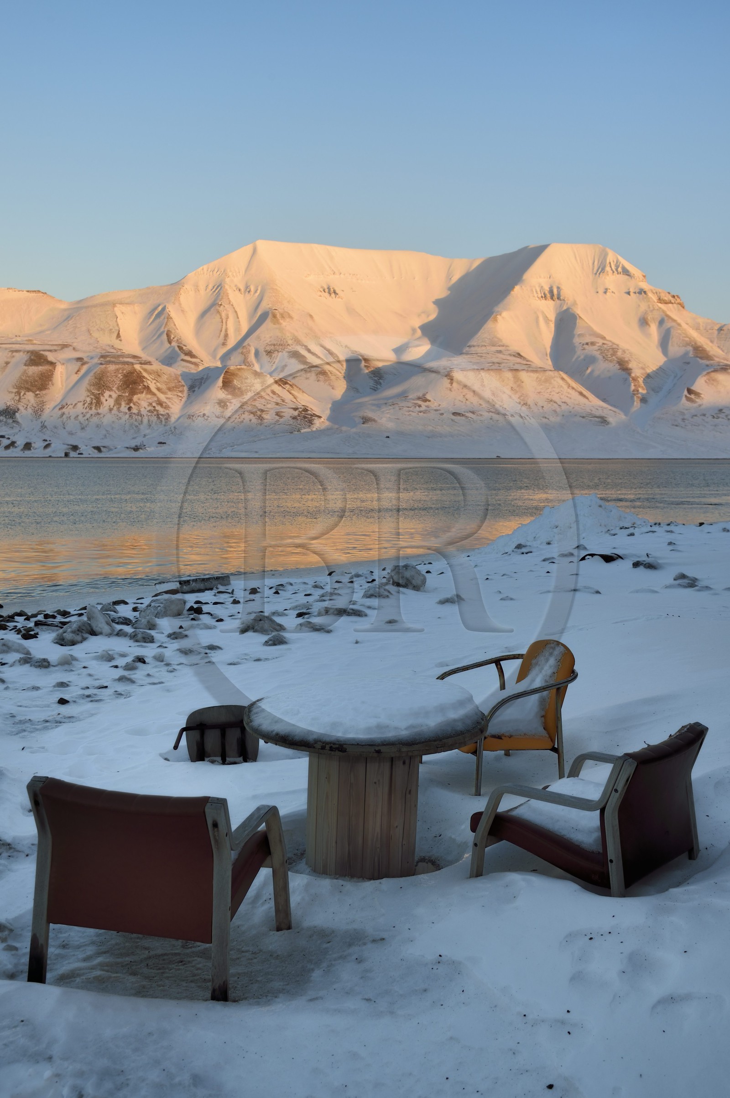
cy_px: 549
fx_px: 1279
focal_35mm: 42
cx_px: 365
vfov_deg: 46.4
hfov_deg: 31.8
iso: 200
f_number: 9
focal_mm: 42
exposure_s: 1/125
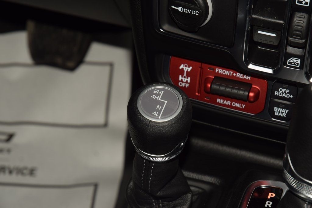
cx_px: 156
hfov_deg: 19.5
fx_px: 910
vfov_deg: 13.0
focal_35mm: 105
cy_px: 104
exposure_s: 1/125
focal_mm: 70
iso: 100
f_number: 8
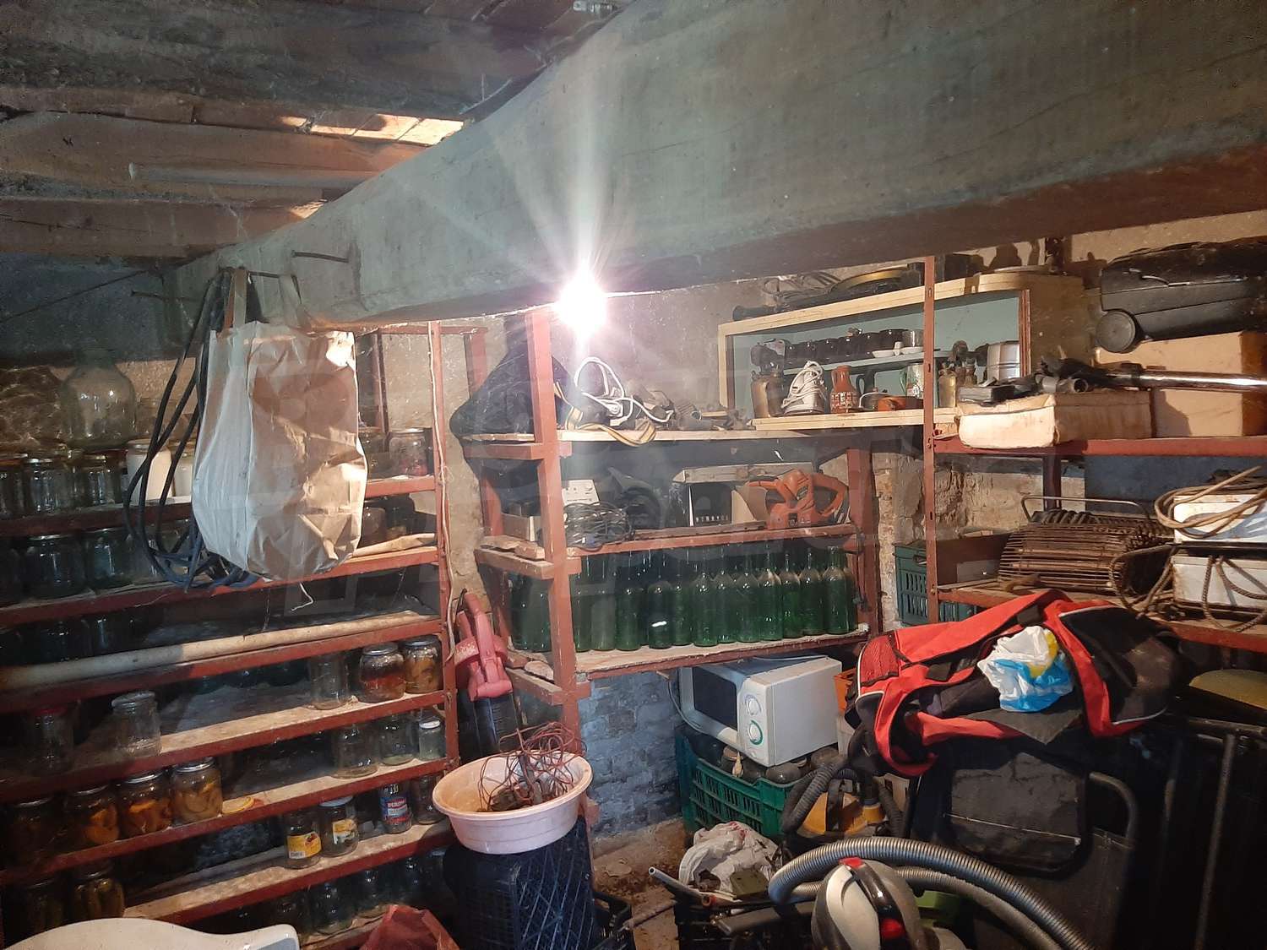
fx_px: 952
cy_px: 475
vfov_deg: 53.1
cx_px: 634
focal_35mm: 26
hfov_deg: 67.3
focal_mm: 3.93
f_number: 1.7
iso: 320
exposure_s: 1/24
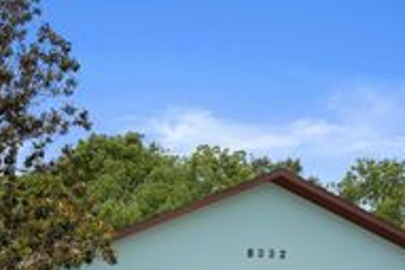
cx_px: 23
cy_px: 345
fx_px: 618
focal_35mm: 55
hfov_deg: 33.9
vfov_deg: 22.2
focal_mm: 21
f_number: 8
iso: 400
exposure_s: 1/400
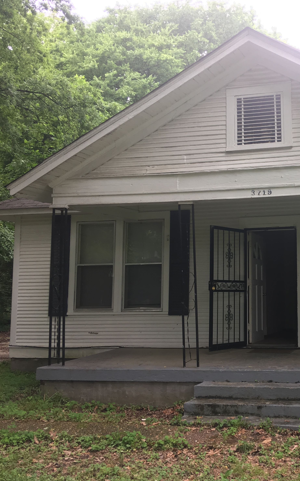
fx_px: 550
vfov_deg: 47.2
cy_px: 242
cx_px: 291
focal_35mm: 42
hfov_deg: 28.8
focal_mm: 4.15
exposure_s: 1/120
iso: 25
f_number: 2.2
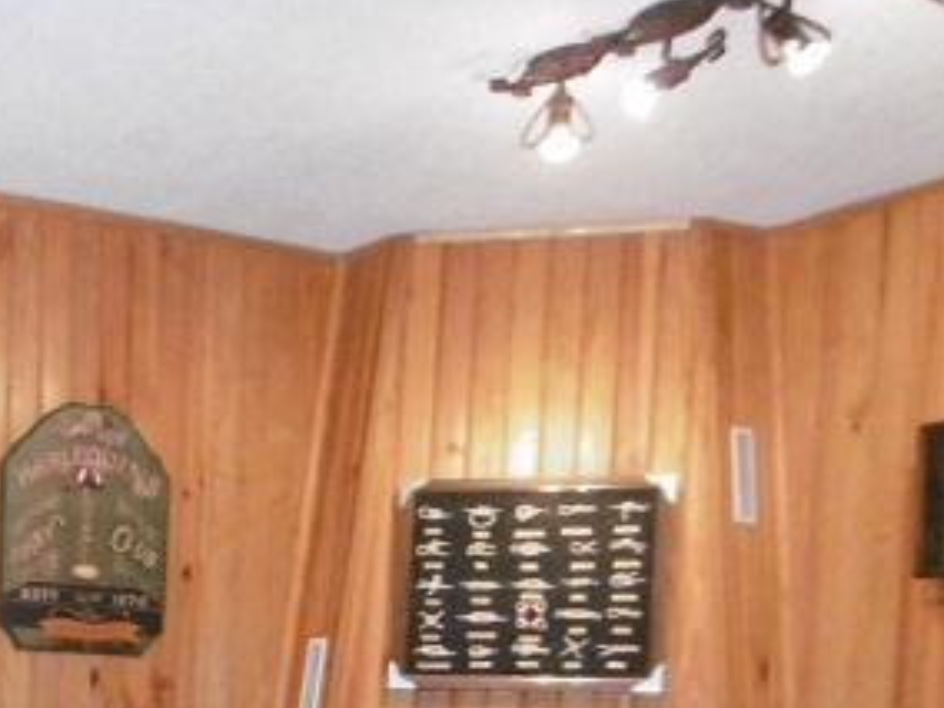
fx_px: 1882
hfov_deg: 26.2
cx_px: -73
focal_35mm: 69
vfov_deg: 19.3
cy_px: 981
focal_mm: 4.3
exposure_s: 1/60
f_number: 3.1
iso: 640
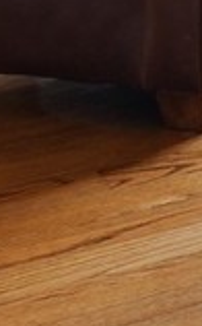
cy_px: -497
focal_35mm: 199
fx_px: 1762
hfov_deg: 5.2
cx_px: 1017
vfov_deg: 9.3
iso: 400
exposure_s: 1/8
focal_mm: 19
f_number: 8
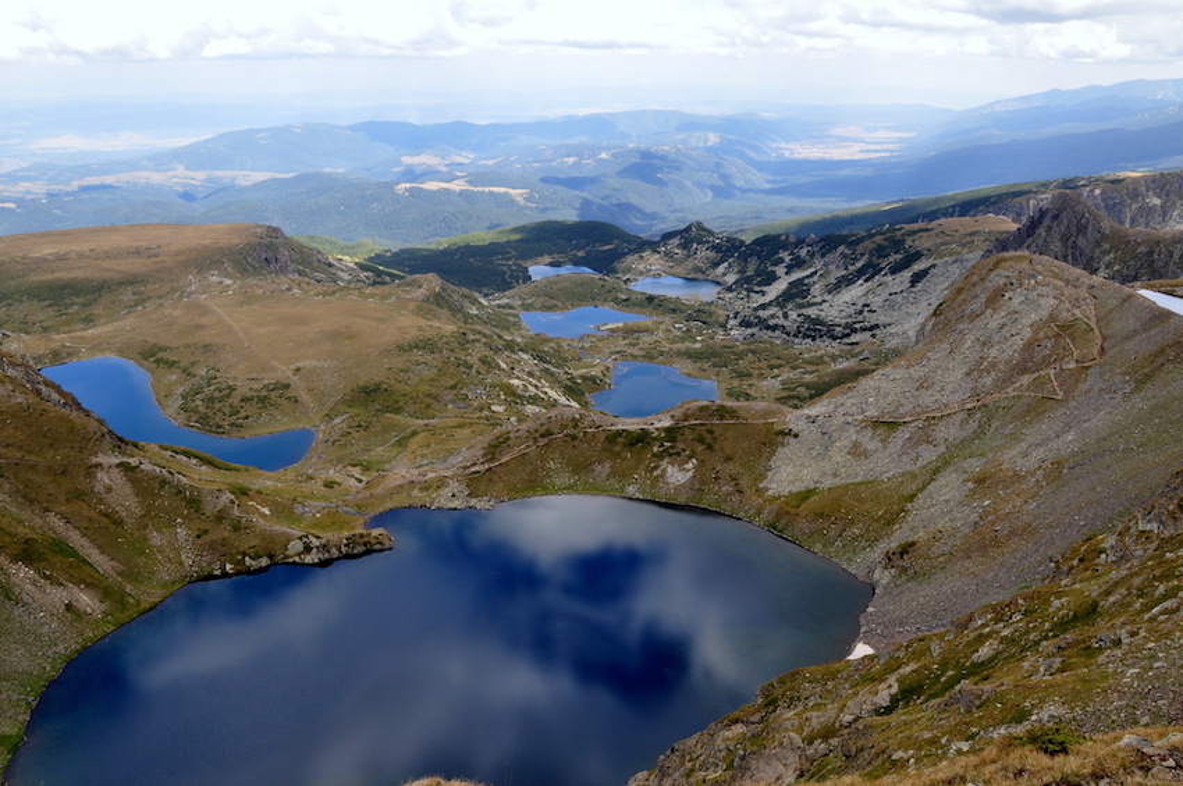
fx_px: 886
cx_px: 592
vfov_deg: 47.8
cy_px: 393
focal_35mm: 27
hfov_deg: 67.4
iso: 200
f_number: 9
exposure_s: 1/125
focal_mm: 18
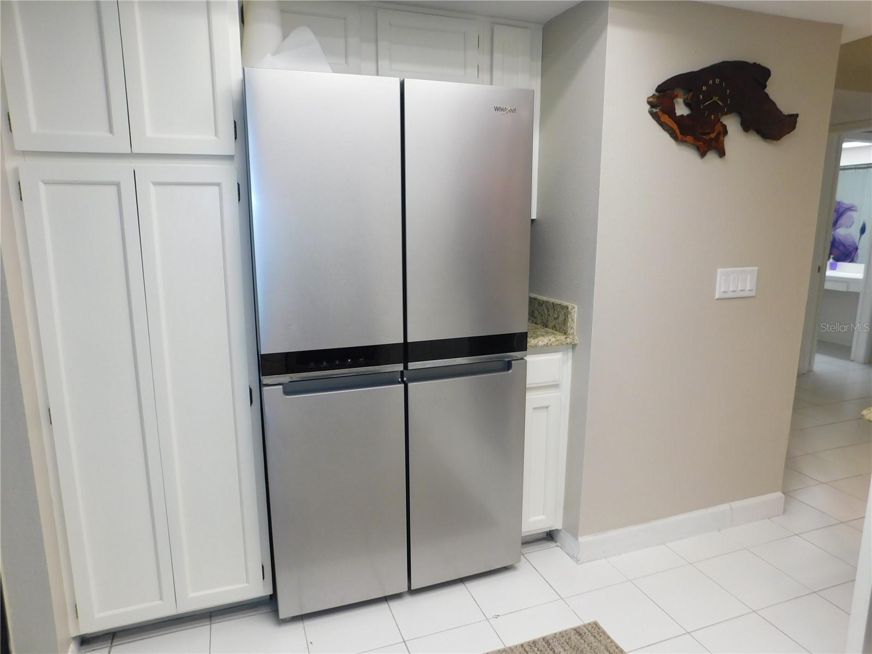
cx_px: 436
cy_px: 327
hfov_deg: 73.9
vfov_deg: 58.9
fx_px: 579
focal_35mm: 23
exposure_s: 1/50
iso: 125
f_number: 3
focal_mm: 4
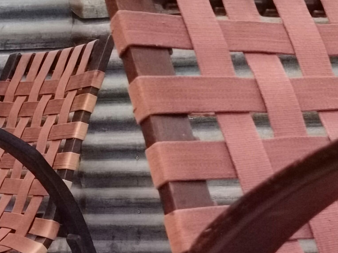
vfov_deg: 13.9
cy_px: 251
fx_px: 1025
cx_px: 152
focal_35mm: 105
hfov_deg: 18.7
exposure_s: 1/40
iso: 1600
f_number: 1.9
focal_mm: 6.71
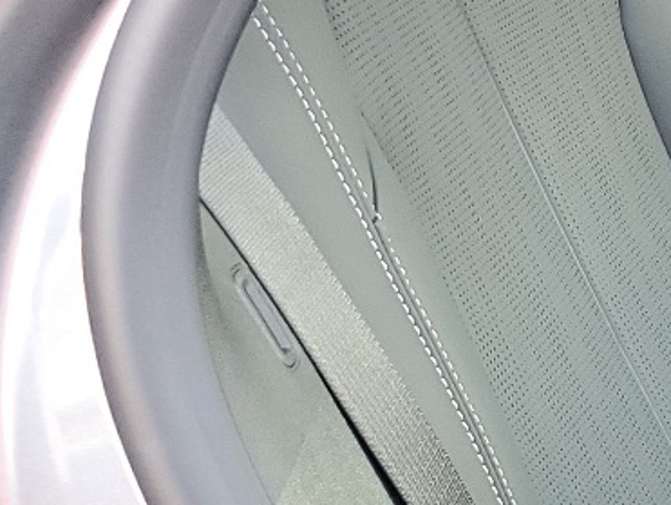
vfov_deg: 13.2
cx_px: 1358
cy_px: 288
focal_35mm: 112
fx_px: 2173
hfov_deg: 14.5
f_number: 1.5
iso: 61
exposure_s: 1/60.2
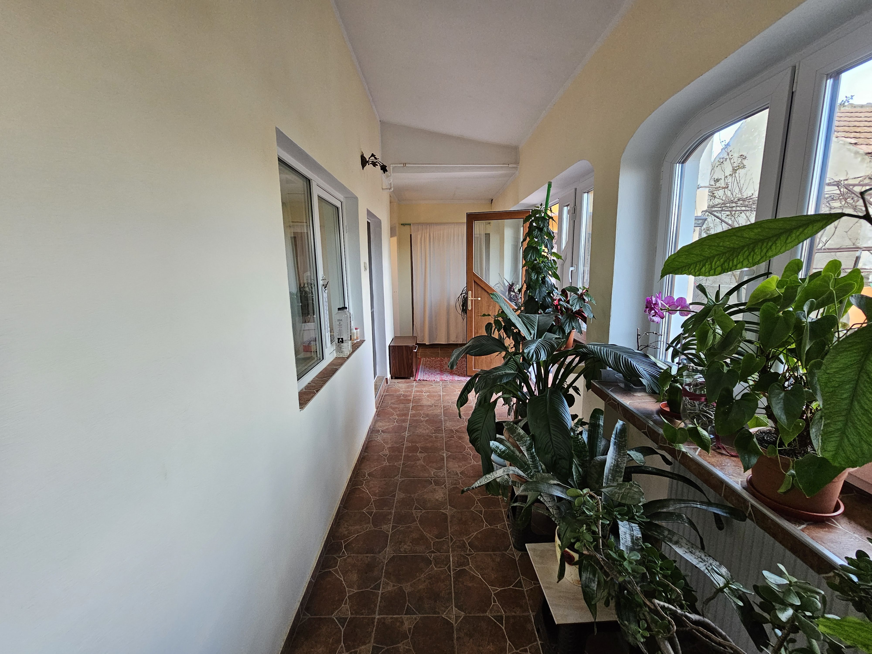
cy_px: 327
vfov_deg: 89.9
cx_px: 436
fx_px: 327
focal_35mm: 13
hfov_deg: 106.2
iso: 250
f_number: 2.2
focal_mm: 2.2
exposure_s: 1/50
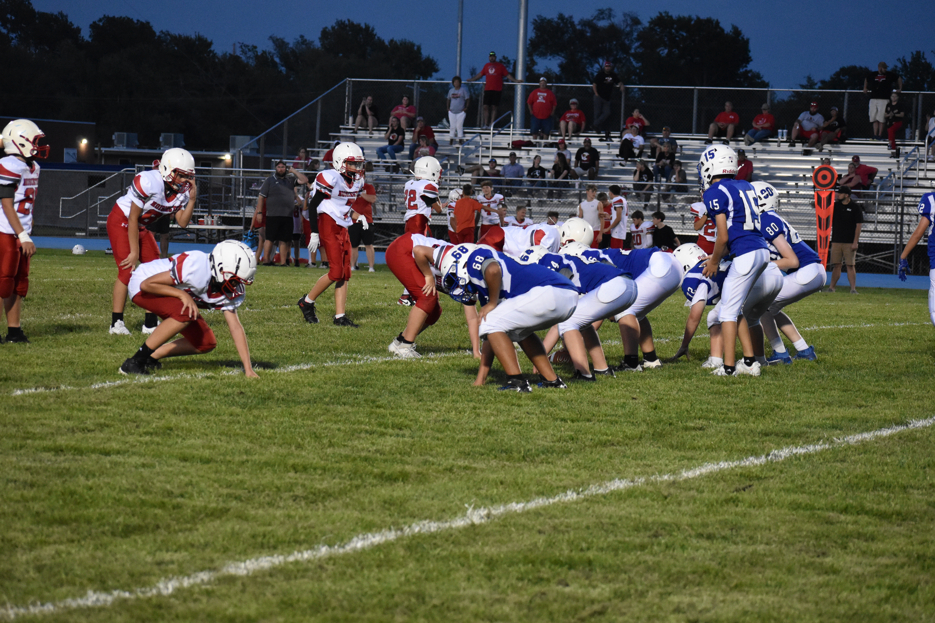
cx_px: 461
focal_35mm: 138
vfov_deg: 9.9
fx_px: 3584
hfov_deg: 14.9
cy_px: 312
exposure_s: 1/400
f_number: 4.8
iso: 3200
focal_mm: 90
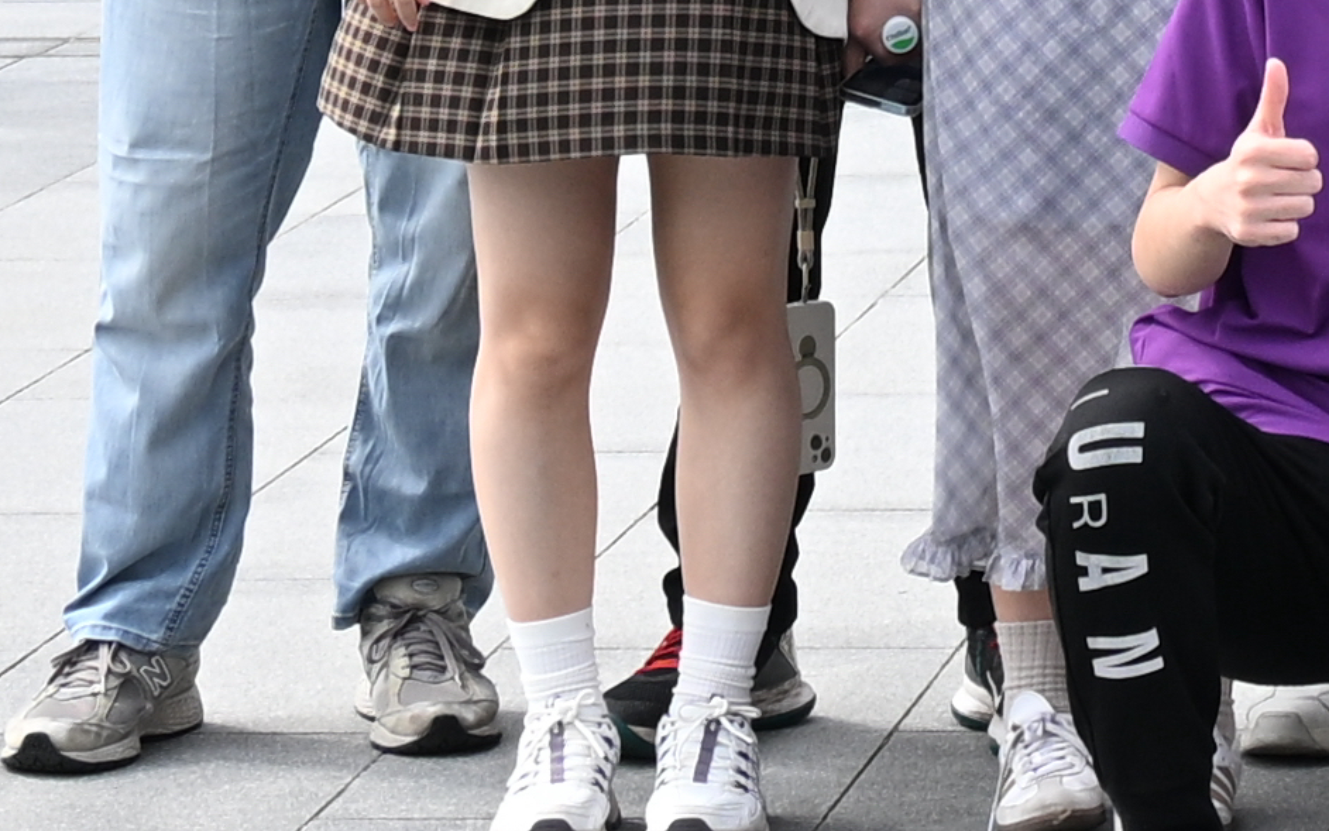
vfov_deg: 5.1
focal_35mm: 249
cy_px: -1290
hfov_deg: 8.2
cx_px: 2150
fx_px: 9002
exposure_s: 1/250
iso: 110
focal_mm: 27.5
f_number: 5.6
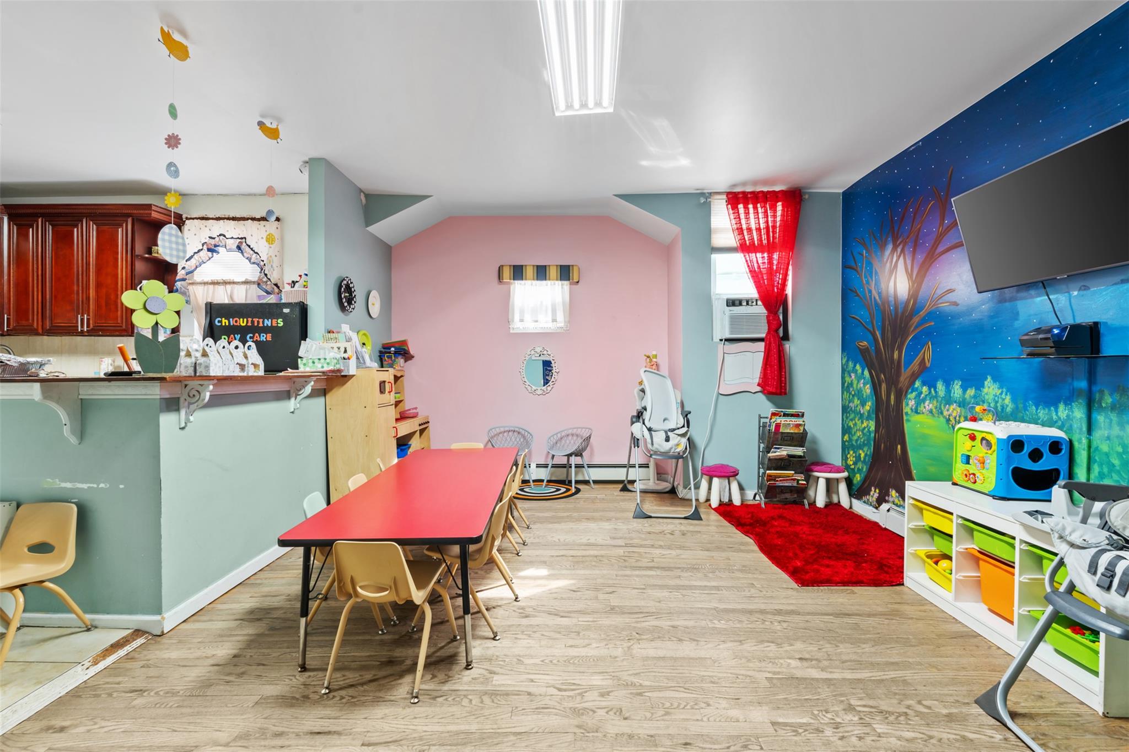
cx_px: 564
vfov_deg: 73.7
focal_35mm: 16
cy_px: 376
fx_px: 502
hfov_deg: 96.7
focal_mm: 16
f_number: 9
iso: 250
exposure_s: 1/6
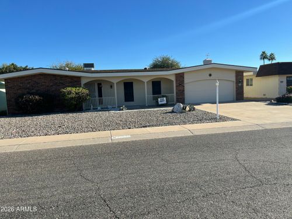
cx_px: 146
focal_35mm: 26
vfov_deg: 53.1
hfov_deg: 67.3
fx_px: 219
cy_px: 110
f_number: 1.6
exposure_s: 1/2825
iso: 50
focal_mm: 5.1
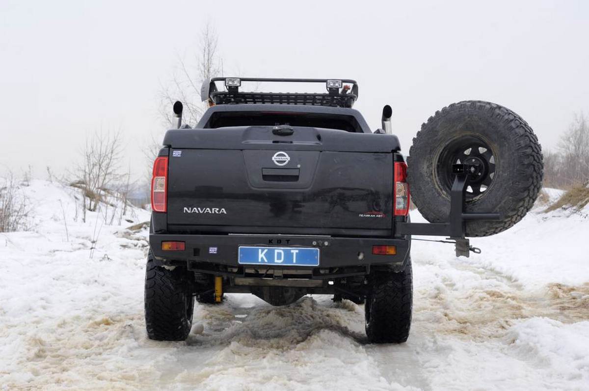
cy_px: 196
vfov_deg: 25.9
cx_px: 294
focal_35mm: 52
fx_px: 850
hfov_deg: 38.2
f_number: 8
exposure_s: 1/500
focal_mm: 52
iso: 800
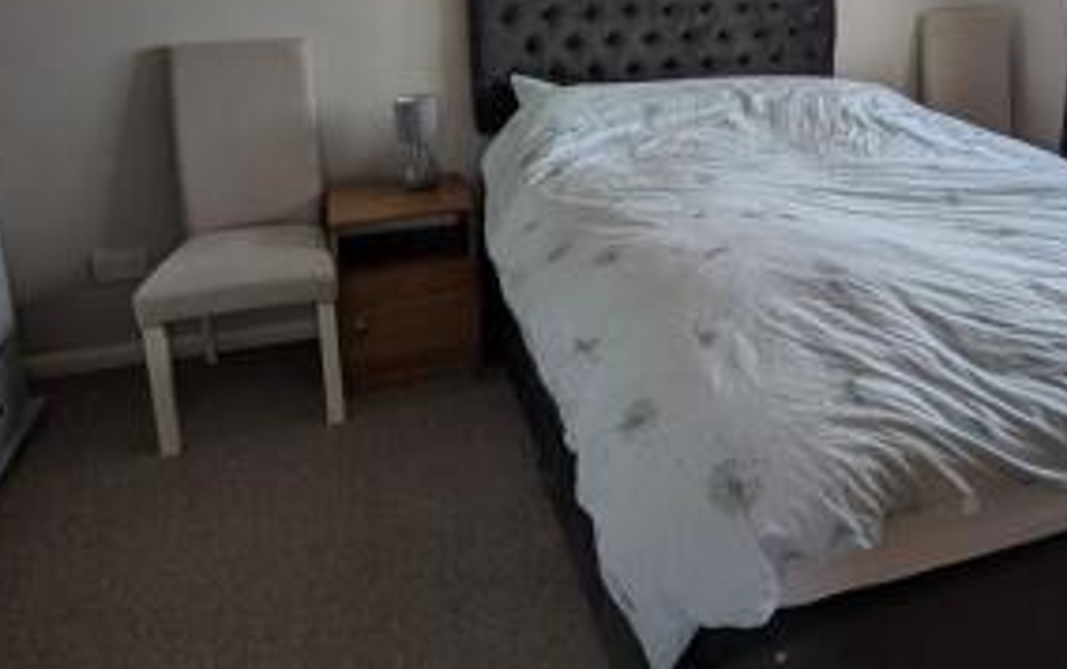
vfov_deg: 44.6
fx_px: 757
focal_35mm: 26
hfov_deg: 69.1
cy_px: 107
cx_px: 676
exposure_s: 1/532
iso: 48
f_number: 1.7
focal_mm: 2.02
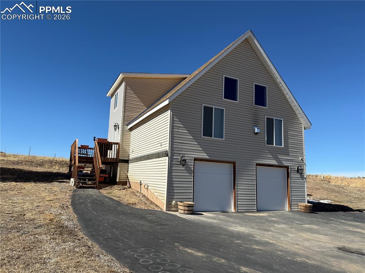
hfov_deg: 71.6
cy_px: 136
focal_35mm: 24
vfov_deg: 56.8
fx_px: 253
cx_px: 182
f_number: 1.78
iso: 80
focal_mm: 6.76
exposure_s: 1/4673
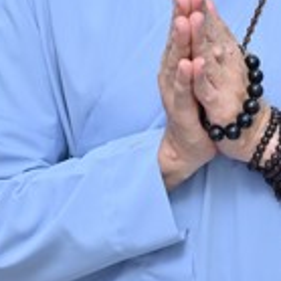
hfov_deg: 3.7
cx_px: 312
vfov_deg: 3.7
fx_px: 4381
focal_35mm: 477
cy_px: -44
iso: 1250
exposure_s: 1/125
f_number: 4.5
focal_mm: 120
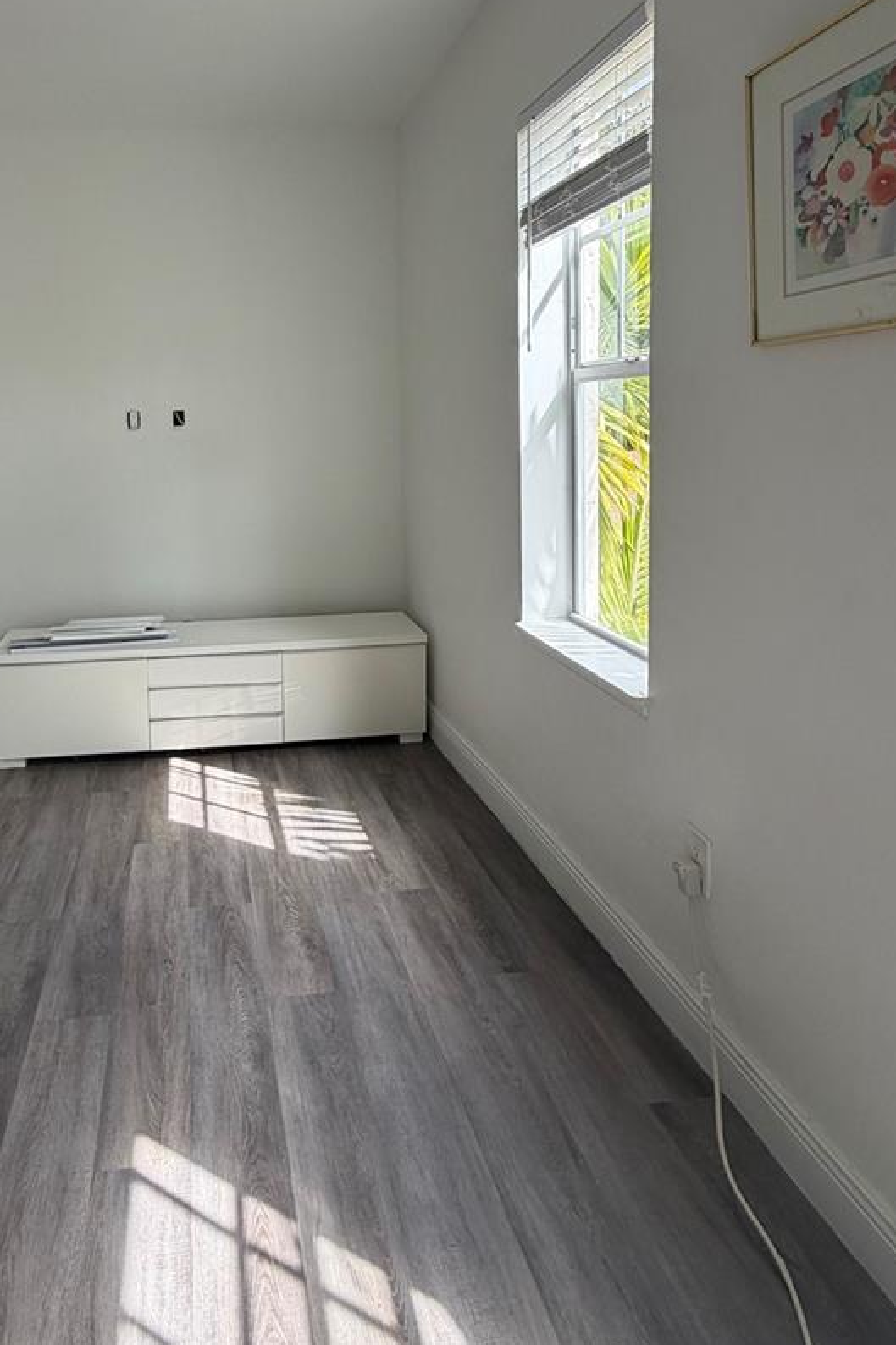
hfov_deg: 55.6
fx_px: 822
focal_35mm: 22
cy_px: 510
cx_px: 274
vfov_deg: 77.3
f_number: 2.2
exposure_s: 1/205
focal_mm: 2.22
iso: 50
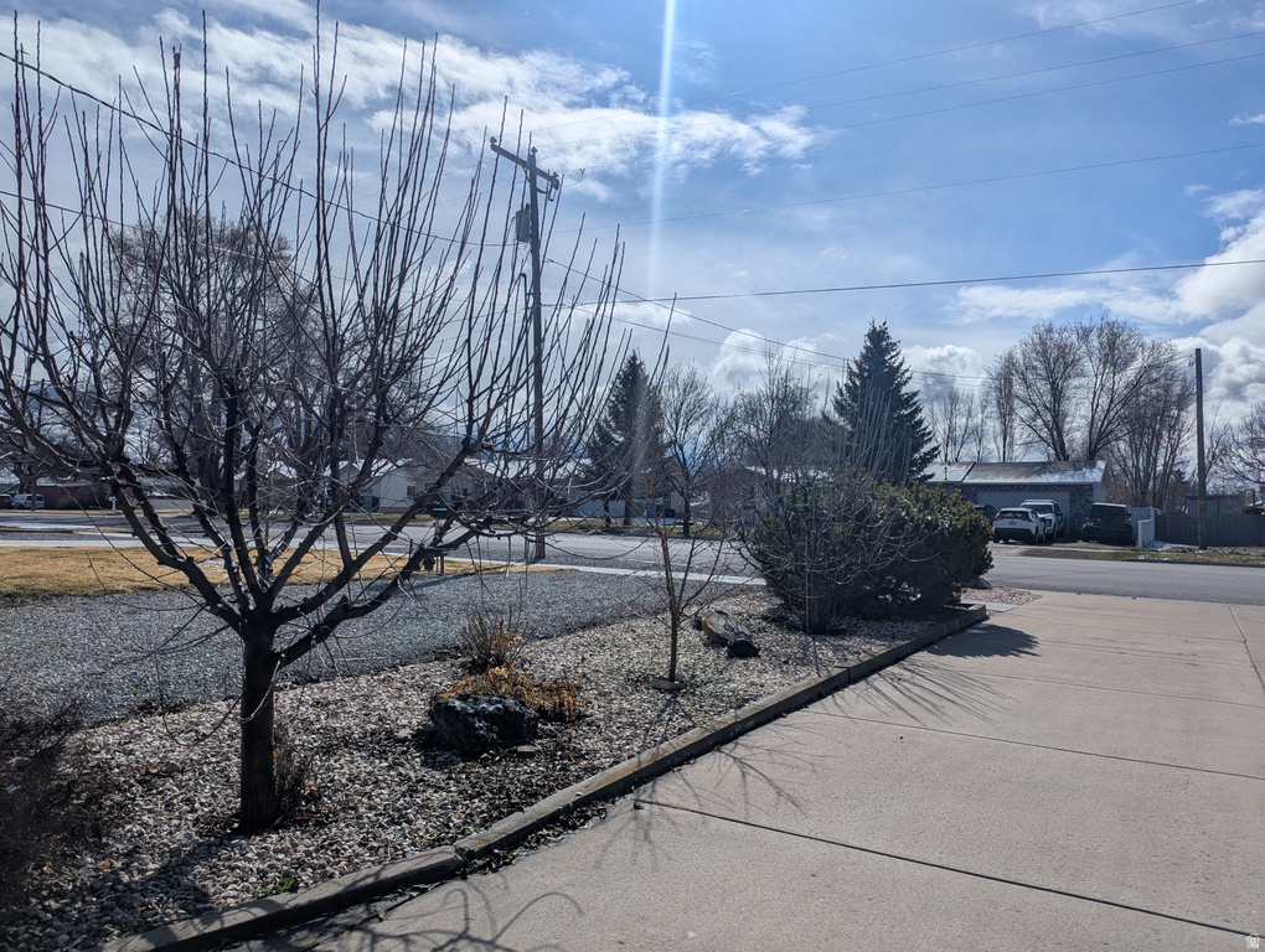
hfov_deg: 71.5
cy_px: 476
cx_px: 632
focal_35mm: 24
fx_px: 878
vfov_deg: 56.9
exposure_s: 1/8696
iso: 47
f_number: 1.85
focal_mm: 6.81
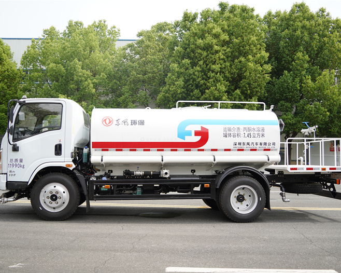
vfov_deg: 45.8
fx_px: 323
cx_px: 162
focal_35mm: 32
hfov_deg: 55.7
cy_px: 138
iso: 125
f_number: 2.8
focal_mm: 28
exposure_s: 1/800
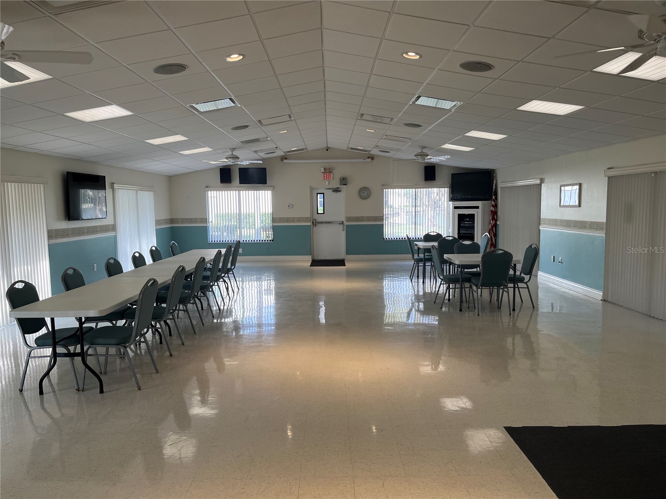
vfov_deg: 53.1
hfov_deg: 67.3
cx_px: 333
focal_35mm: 26
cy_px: 250
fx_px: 500
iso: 80
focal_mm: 5.1
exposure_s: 1/137
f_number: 1.6
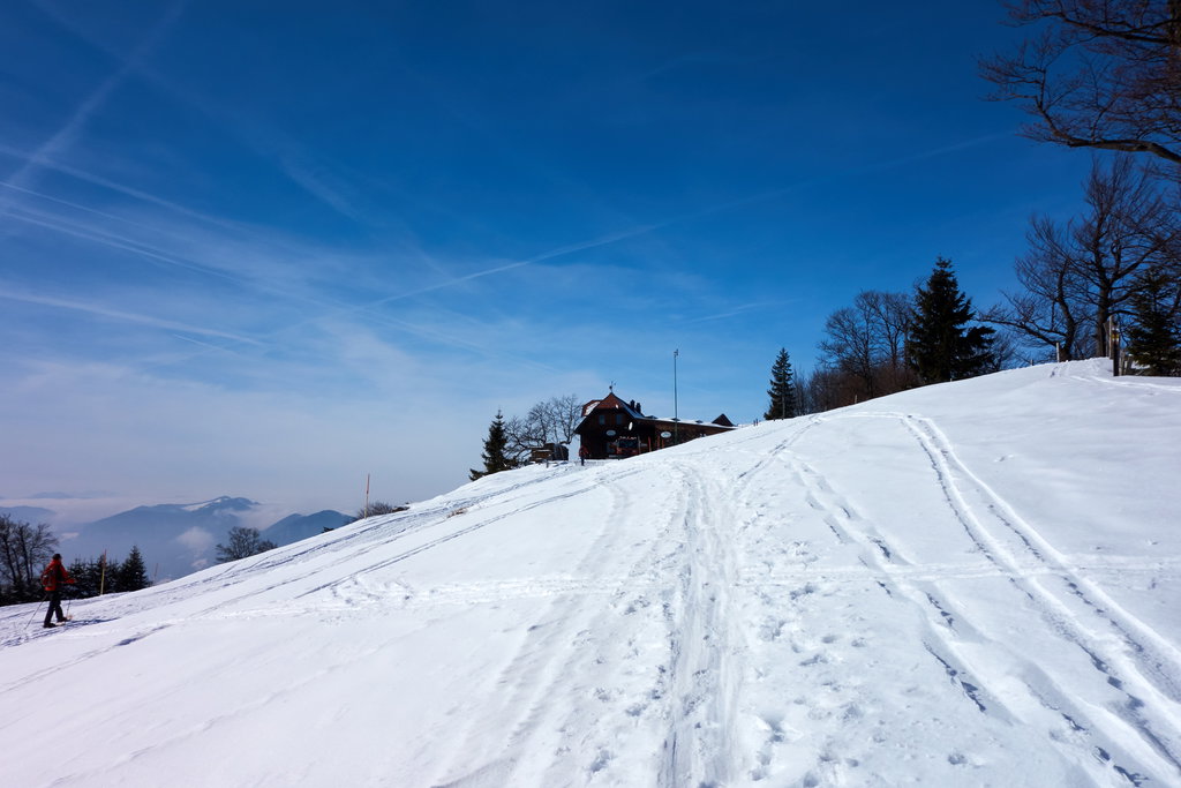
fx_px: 919
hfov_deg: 65.5
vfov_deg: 46.4
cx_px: 590
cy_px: 394
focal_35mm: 28
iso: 125
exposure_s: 1/1000
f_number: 8
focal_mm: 10.4
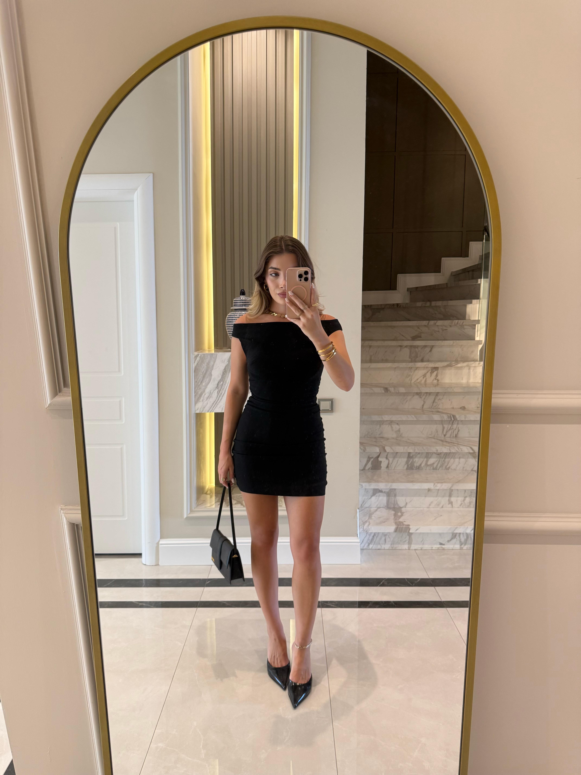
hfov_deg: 56.8
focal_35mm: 24
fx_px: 537
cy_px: 388
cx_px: 290
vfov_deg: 71.6
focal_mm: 6.76
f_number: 1.78
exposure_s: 1/121
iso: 200
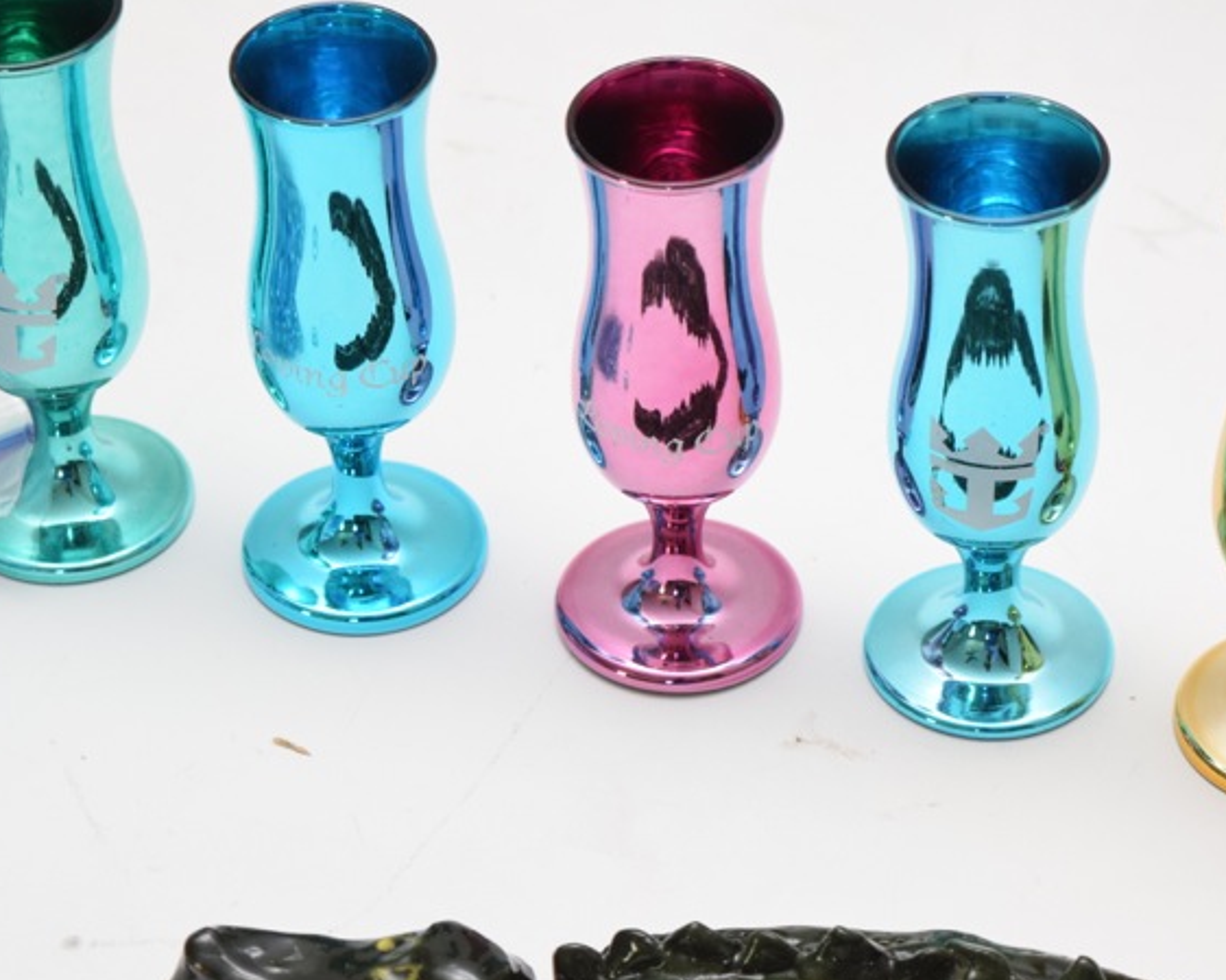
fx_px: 4999
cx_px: 822
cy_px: 322
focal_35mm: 138
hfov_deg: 14.0
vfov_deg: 11.2
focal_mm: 55
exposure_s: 1/60
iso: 1000
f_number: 5.6
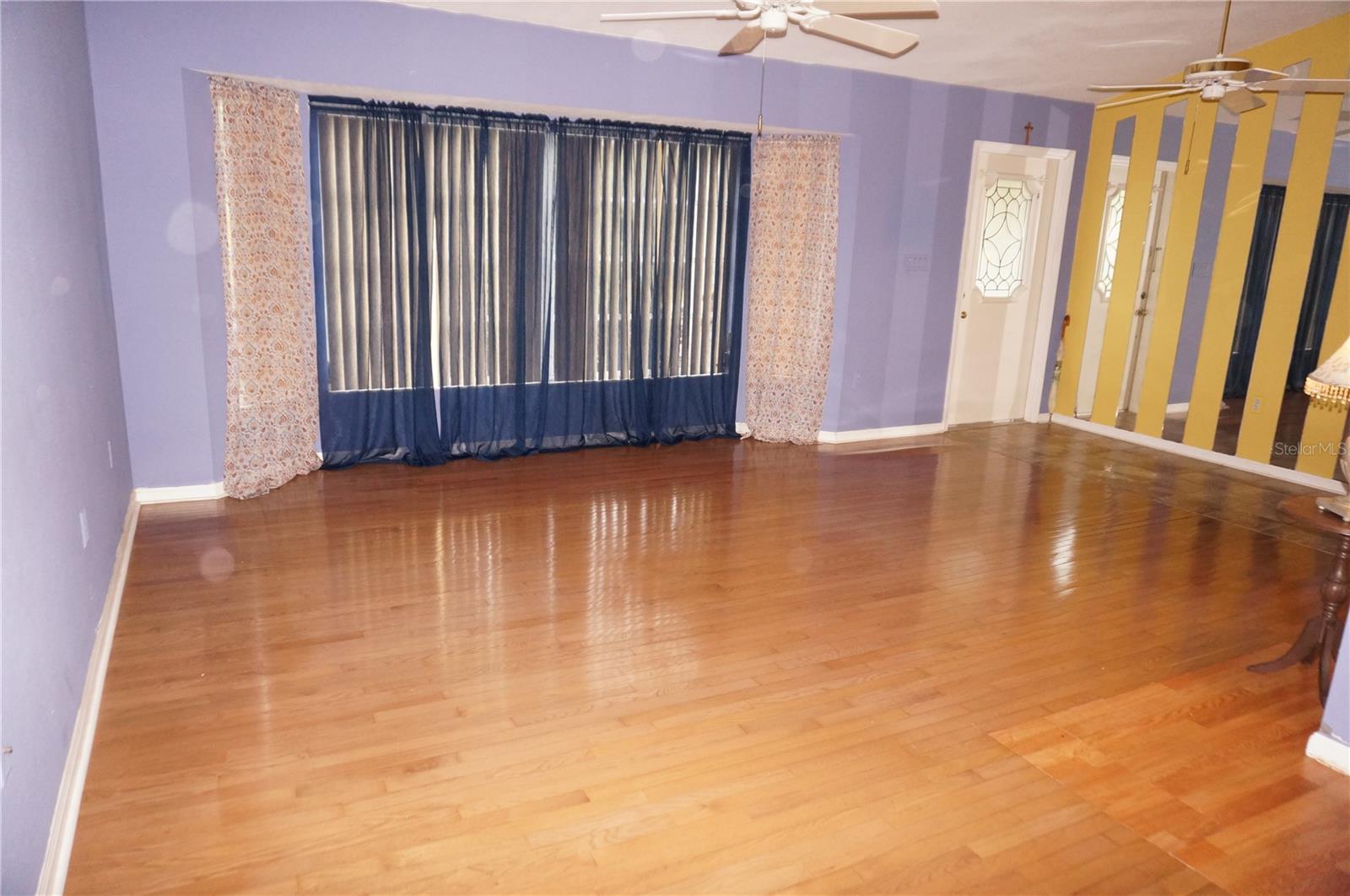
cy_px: 448
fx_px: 899
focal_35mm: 24
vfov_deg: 53.0
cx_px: 675
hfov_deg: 73.8
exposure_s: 1/160
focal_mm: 16
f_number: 4
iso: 1250
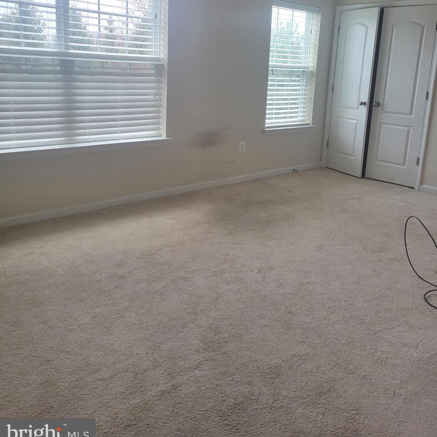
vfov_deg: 51.8
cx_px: 221
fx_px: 443
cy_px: 155
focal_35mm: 31
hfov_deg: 52.5
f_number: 1.8
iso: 100
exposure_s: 1/120
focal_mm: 5.4
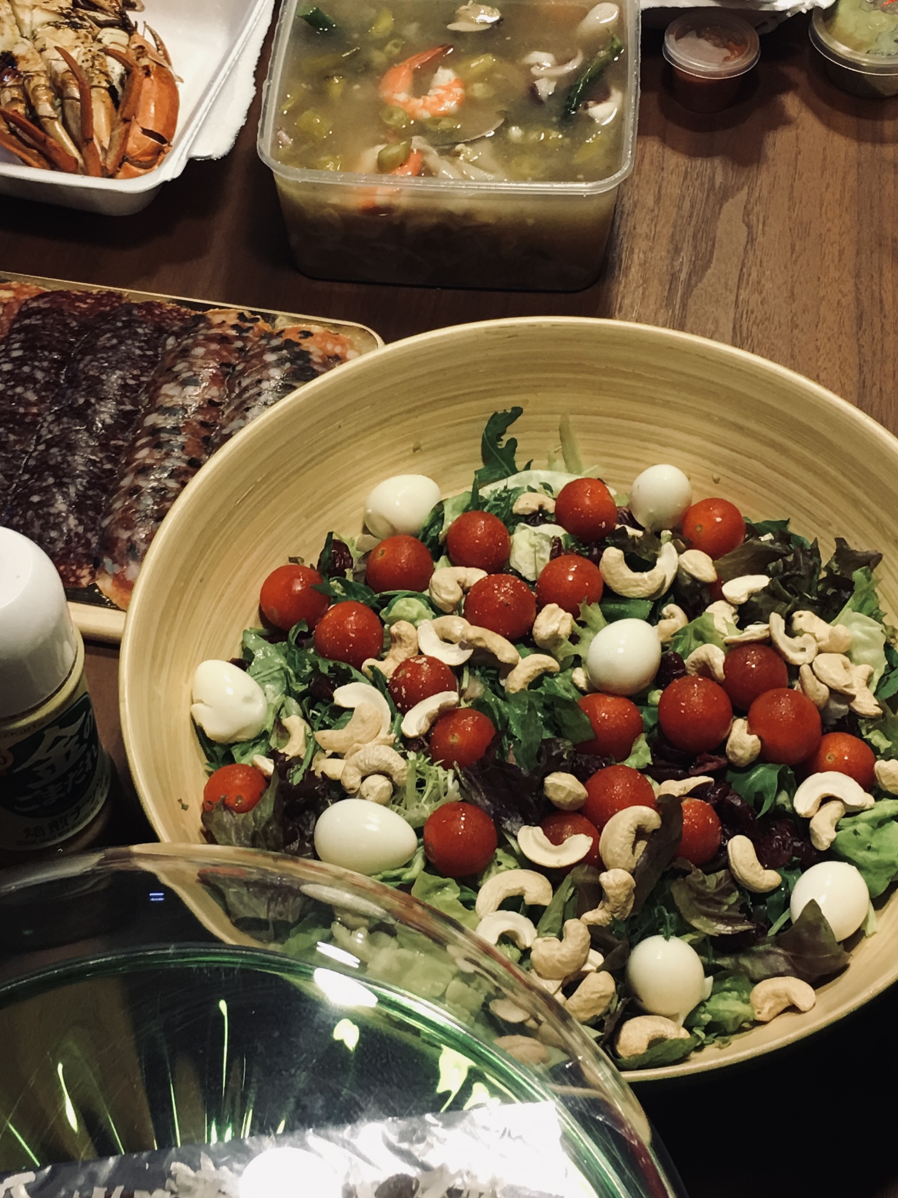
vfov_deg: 32.5
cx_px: 439
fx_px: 2041
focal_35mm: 59
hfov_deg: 24.8
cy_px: 442
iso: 40
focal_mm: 4.15
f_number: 2.2
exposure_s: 1/17
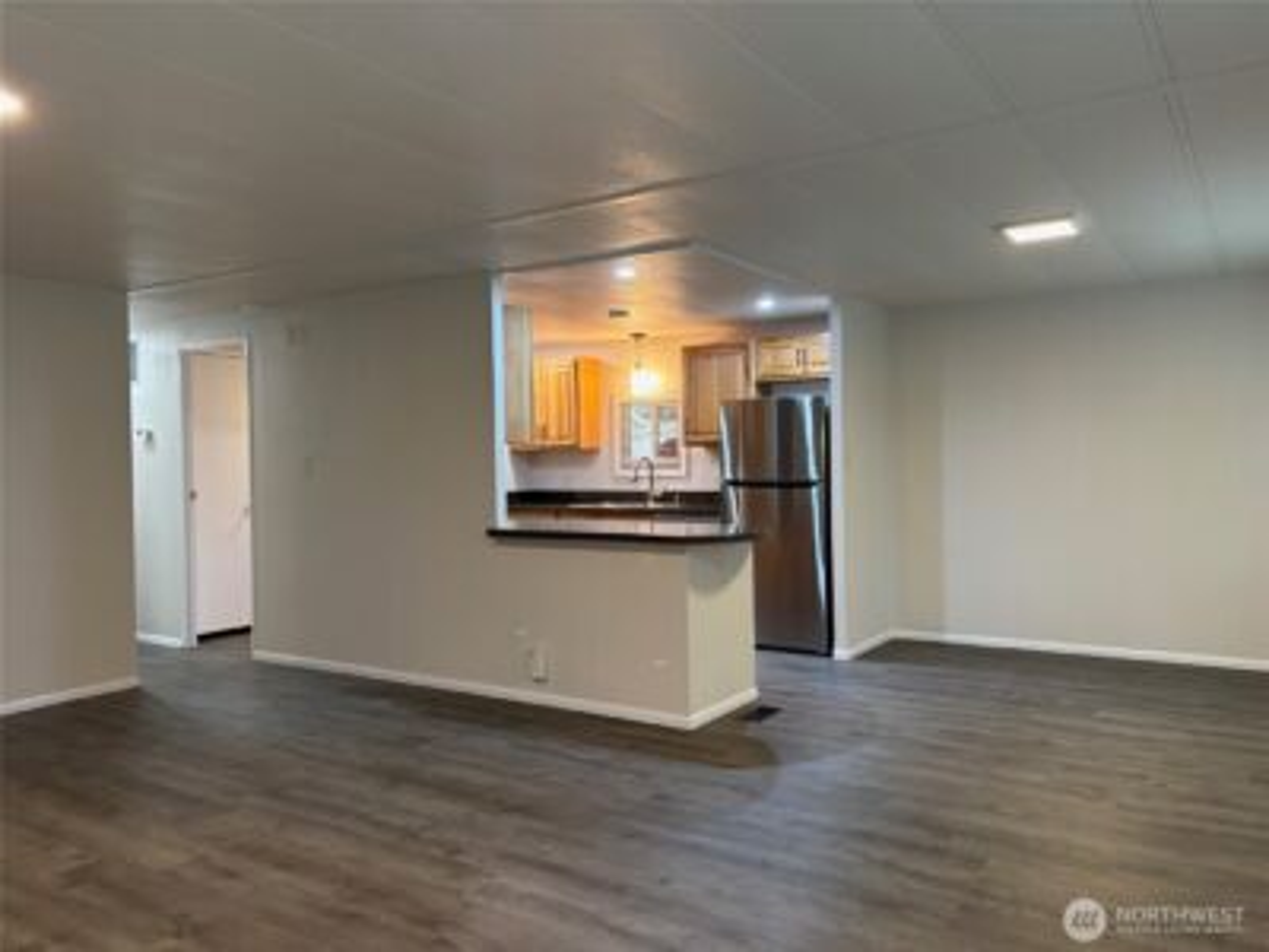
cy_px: 476
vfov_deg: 53.1
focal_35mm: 26
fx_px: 953
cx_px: 634
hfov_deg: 67.3
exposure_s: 1/60
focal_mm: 5.96
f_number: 1.6
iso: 200
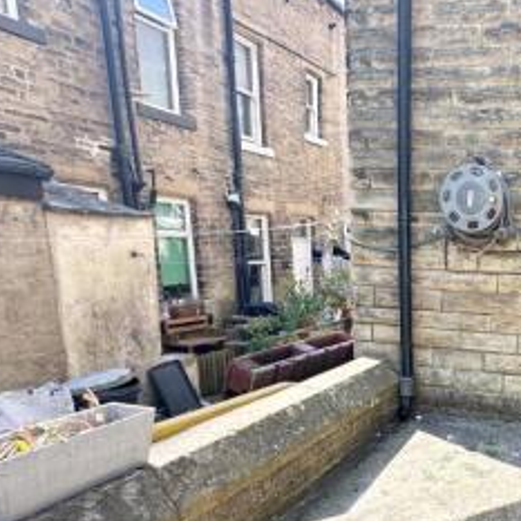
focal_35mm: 31
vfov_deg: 51.3
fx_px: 528
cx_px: 473
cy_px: 359
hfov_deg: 47.1
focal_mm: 2.22
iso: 40
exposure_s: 1/304
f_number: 2.2
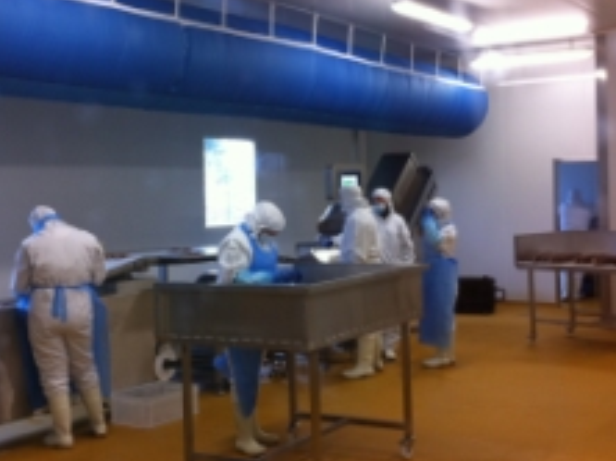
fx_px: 1049
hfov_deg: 32.7
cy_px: 196
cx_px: 297
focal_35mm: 59
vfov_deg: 24.7
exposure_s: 1/20
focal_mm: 3.85
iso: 80
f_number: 2.8
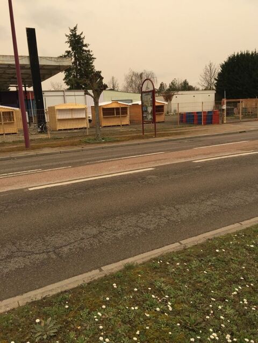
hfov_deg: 48.2
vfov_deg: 61.7
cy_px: 172
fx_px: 288
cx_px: 129
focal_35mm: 29
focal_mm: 4.15
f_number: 2.2
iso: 32
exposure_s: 1/1276
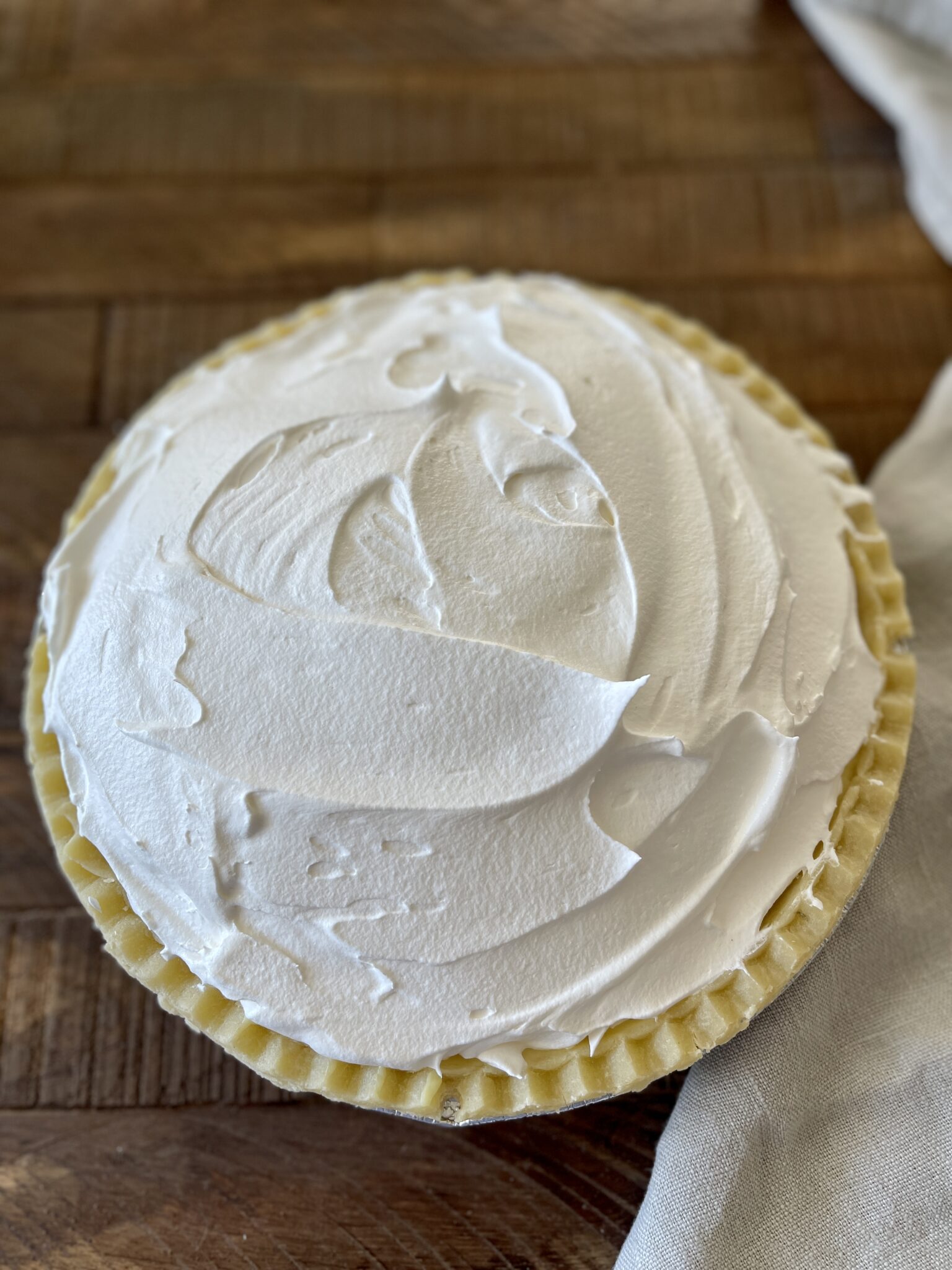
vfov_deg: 67.3
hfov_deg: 53.1
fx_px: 953
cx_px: 476
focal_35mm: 26
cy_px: 635
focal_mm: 5.1
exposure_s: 1/124
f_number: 1.6
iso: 32
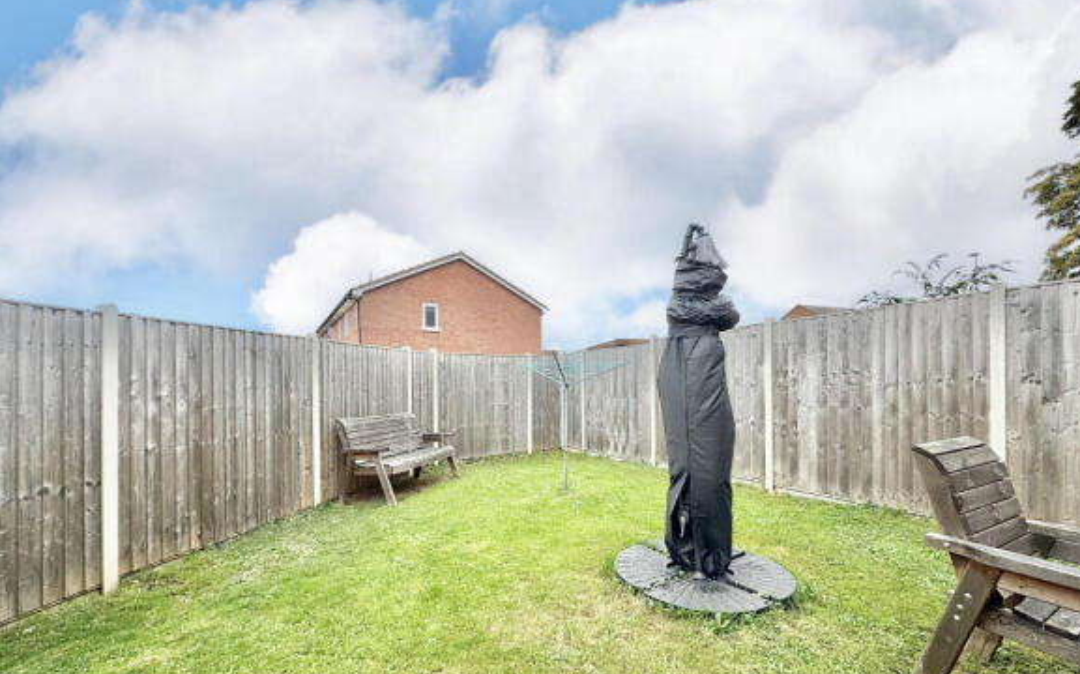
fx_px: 441
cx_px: 544
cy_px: 387
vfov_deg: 74.3
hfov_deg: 101.5
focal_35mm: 15
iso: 40
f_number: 2.2
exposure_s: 1/734
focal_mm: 2.22
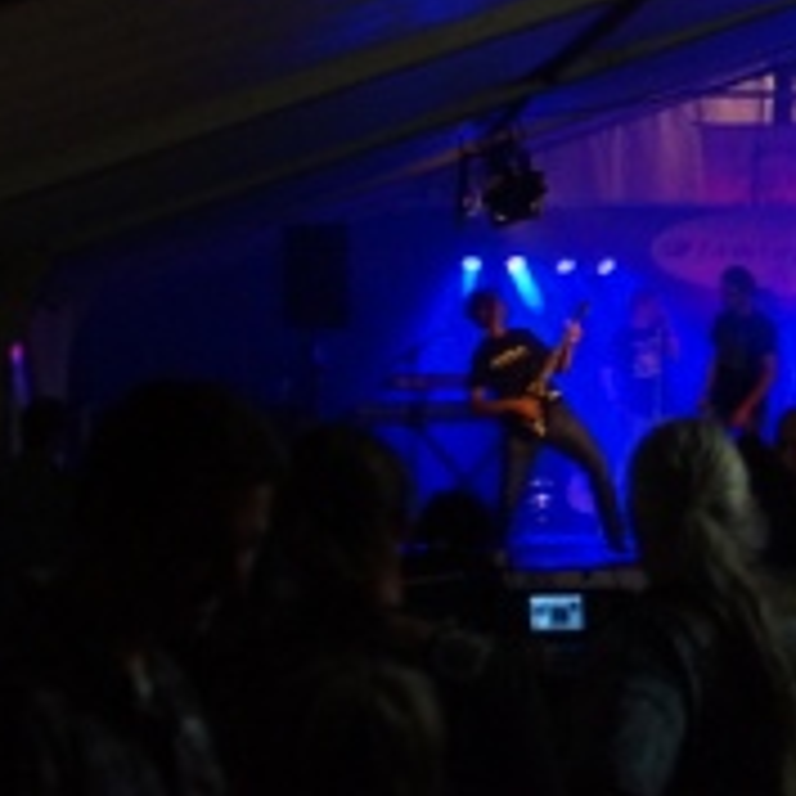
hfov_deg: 13.2
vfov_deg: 13.5
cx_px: 895
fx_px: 3356
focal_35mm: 129
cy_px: 171
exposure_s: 1/160
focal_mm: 40
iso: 2500
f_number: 4
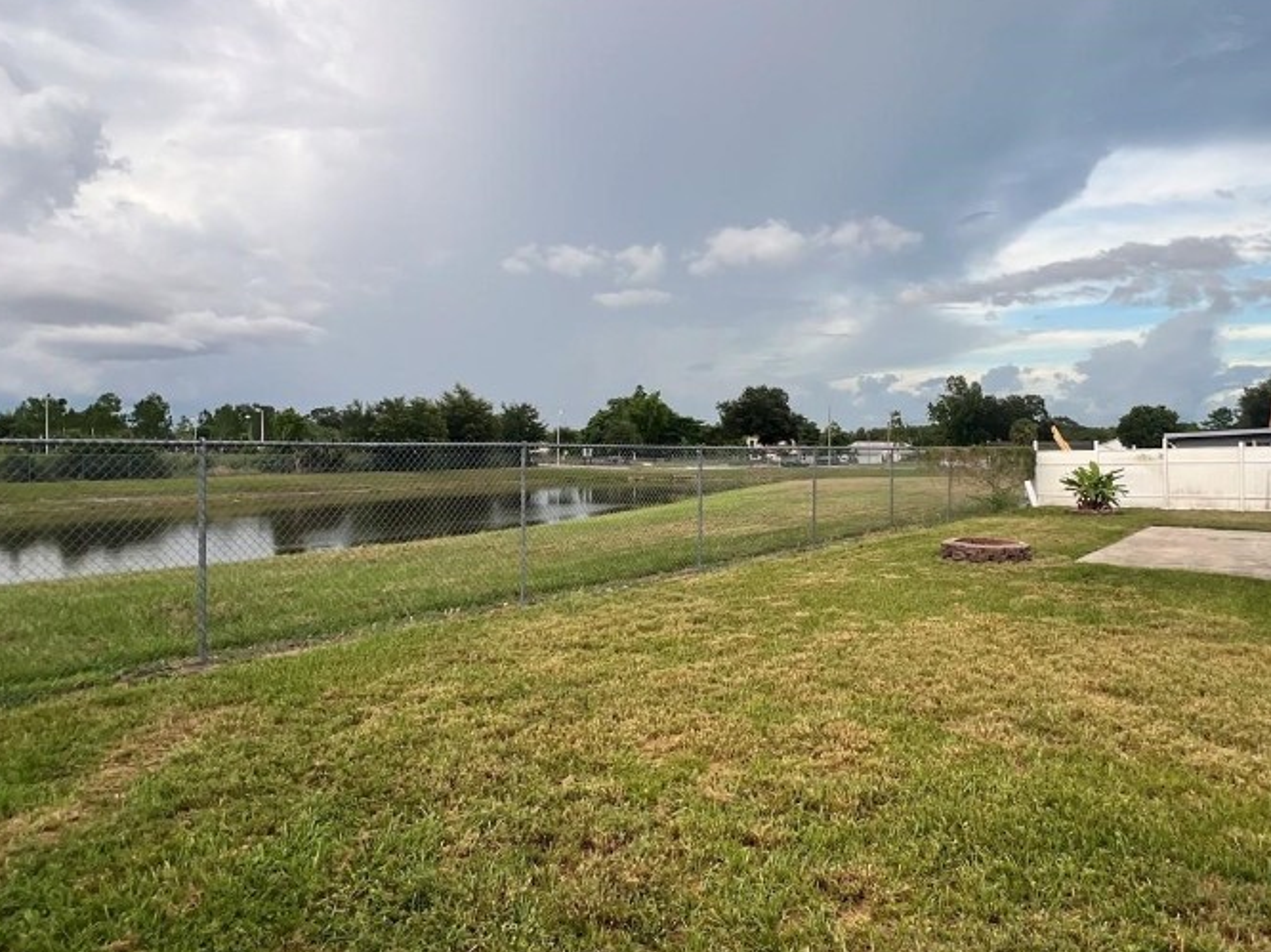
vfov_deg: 65.9
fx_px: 734
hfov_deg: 81.1
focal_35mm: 20
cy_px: 445
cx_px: 740
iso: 32
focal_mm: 1.57
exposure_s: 1/236
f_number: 1.8
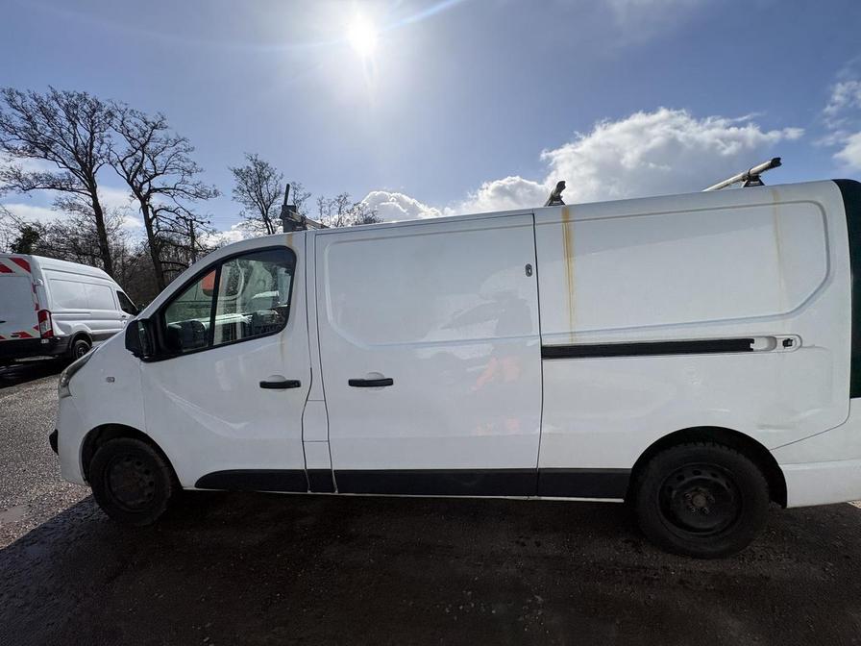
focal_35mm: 14
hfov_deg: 102.1
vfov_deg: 85.7
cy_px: 323
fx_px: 348
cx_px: 430
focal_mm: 2.22
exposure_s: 1/2874
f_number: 2.2
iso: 50
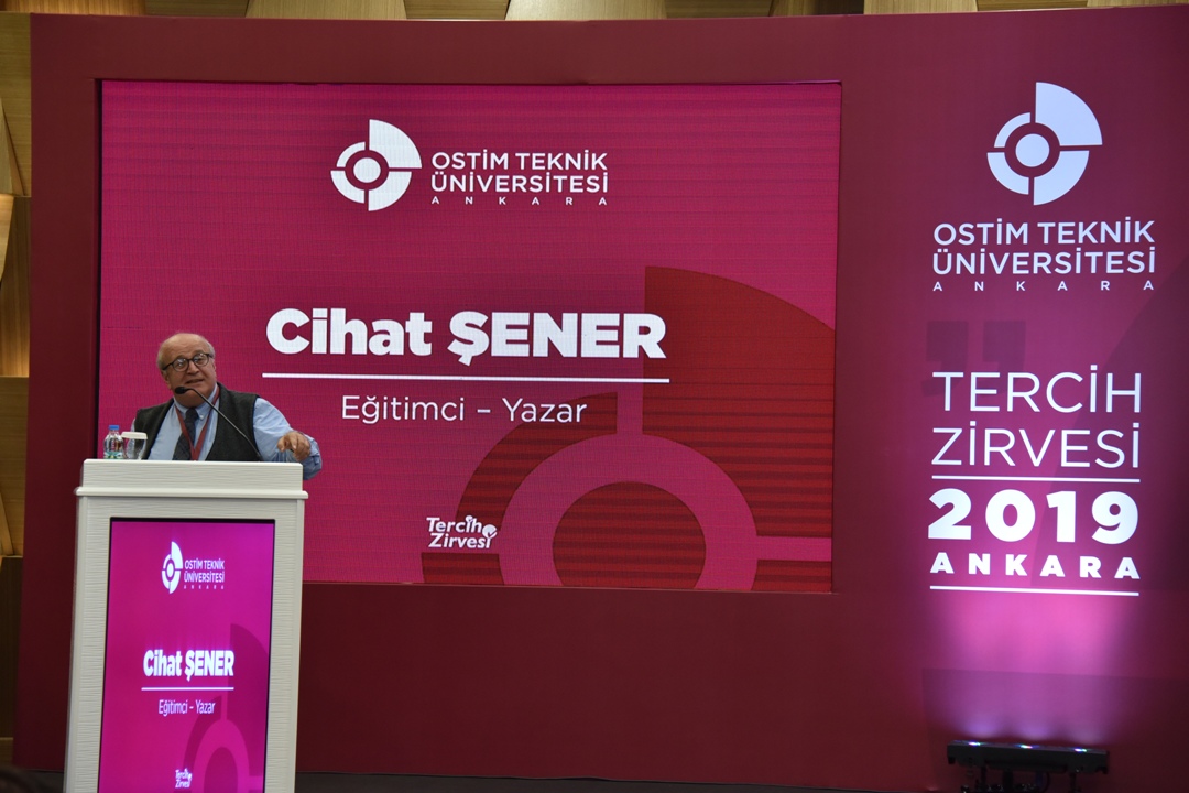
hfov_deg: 18.3
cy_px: 396
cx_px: 594
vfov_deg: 12.2
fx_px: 3699
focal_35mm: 112
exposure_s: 1/125
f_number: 5.3
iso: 2000
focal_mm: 112
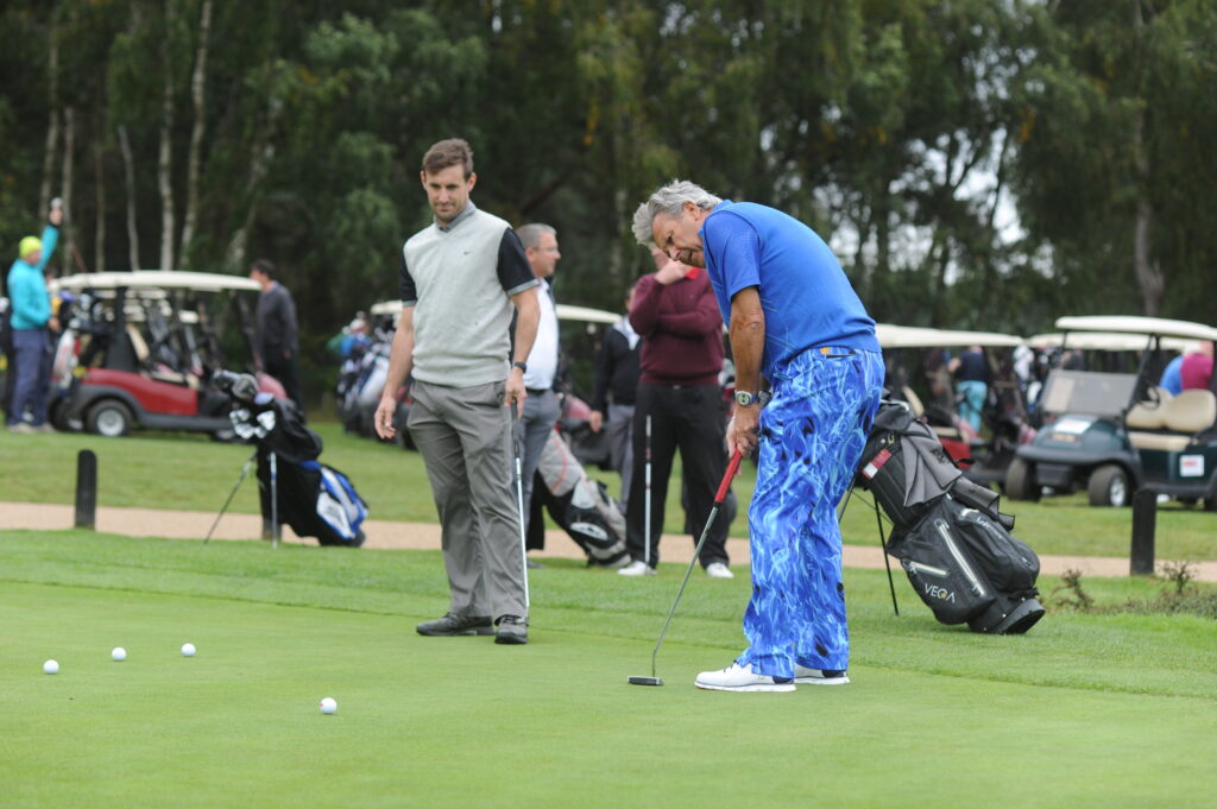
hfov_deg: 19.5
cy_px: 404
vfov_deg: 13.0
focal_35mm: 105
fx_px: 3547
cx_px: 608
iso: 800
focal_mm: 105
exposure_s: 1/1000
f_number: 3.5
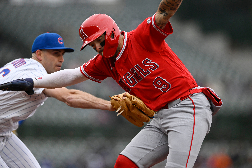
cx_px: 126
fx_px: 2800
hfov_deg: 5.2
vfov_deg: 3.4
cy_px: 84
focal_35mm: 400
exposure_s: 1/5000
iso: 640
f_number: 4
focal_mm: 400
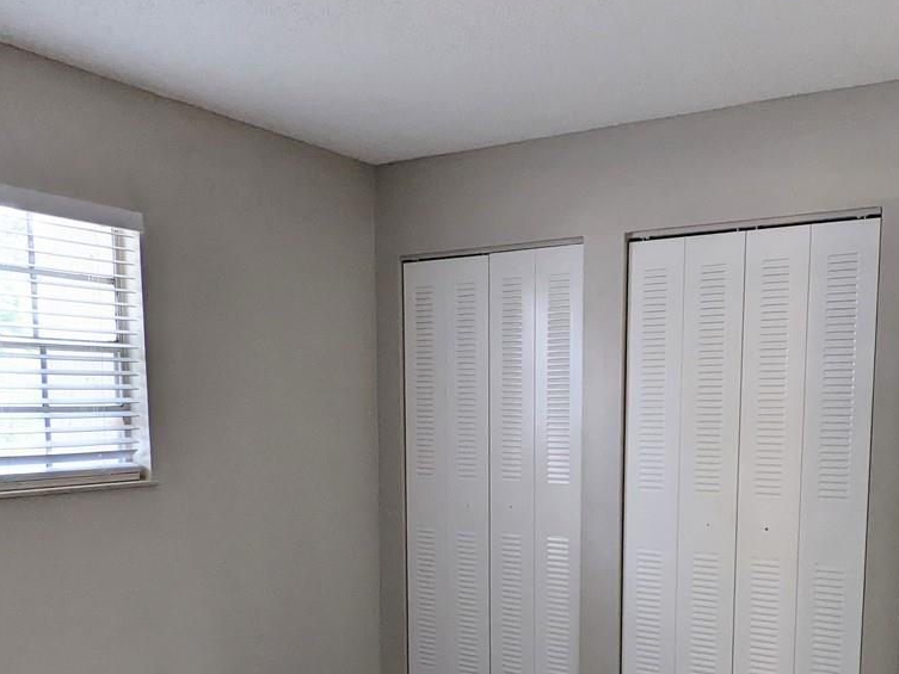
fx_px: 883
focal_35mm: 34
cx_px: 512
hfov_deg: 53.8
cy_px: 512
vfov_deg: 40.5
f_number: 2.2
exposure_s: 1/120
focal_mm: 2.22
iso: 210
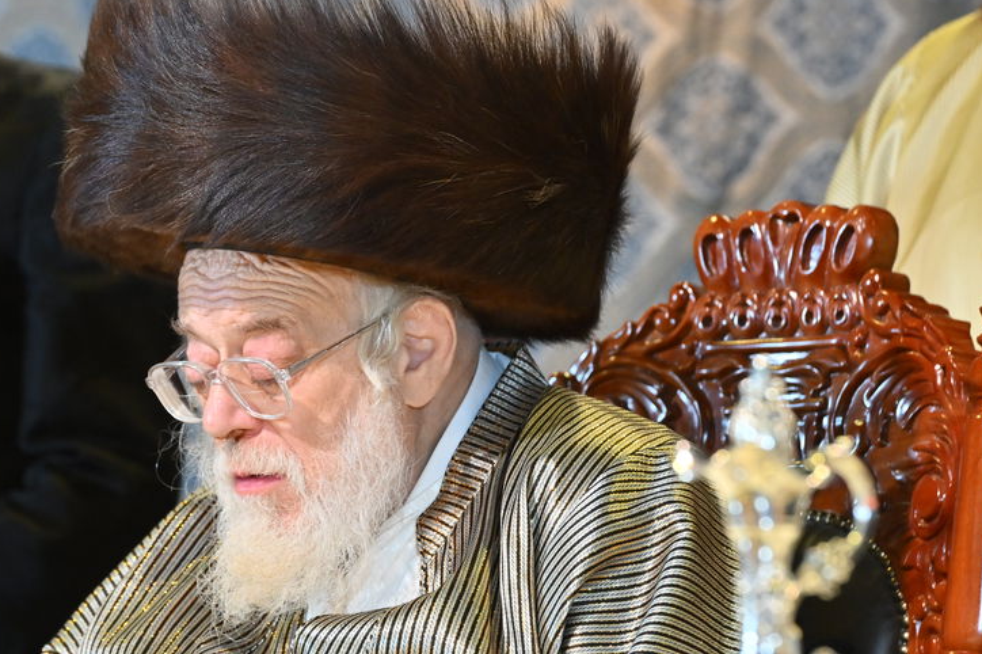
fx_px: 10551
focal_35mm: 387
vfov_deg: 3.5
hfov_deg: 5.3
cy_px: 353
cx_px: 300
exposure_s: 1/200
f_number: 5
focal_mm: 200
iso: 1600
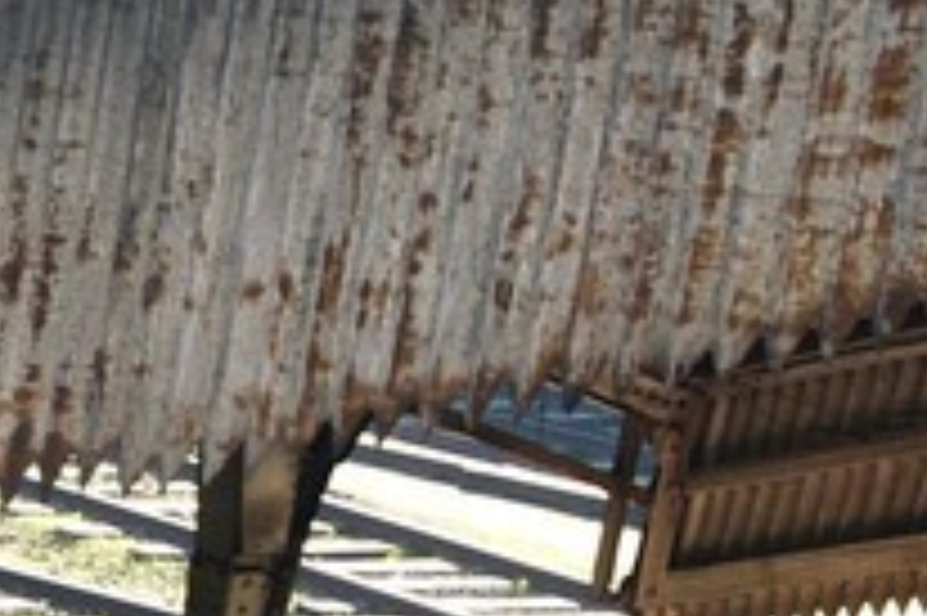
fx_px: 4786
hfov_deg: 8.2
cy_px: 1745
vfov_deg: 6.8
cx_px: -2408
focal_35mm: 186
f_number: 10
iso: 800
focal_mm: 24
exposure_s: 1/320
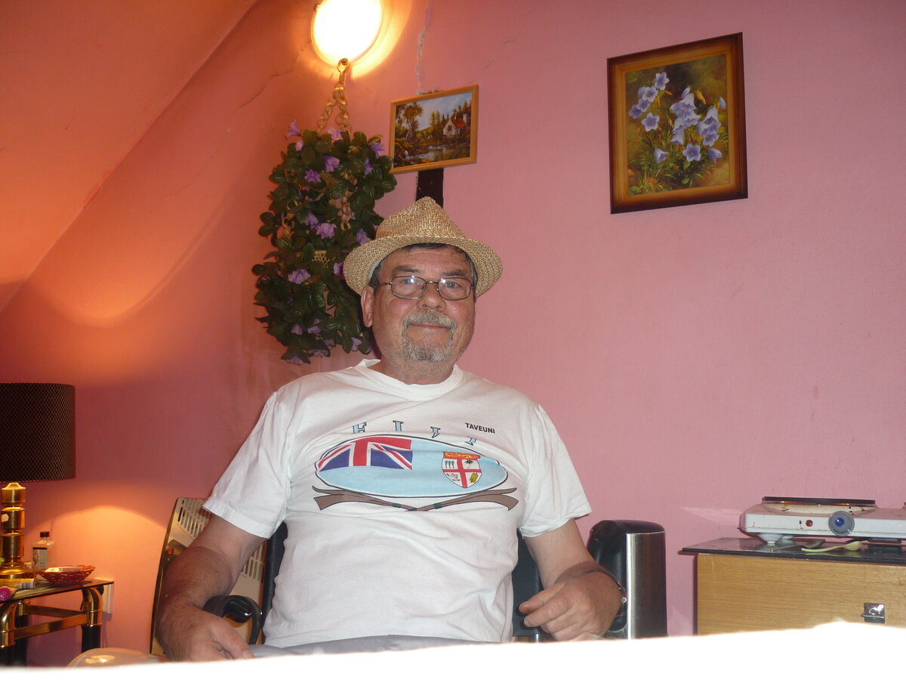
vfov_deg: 42.9
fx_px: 864
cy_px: 340
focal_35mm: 33
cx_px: 453
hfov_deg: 55.4
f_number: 2.8
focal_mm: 5.5
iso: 100
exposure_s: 1/30
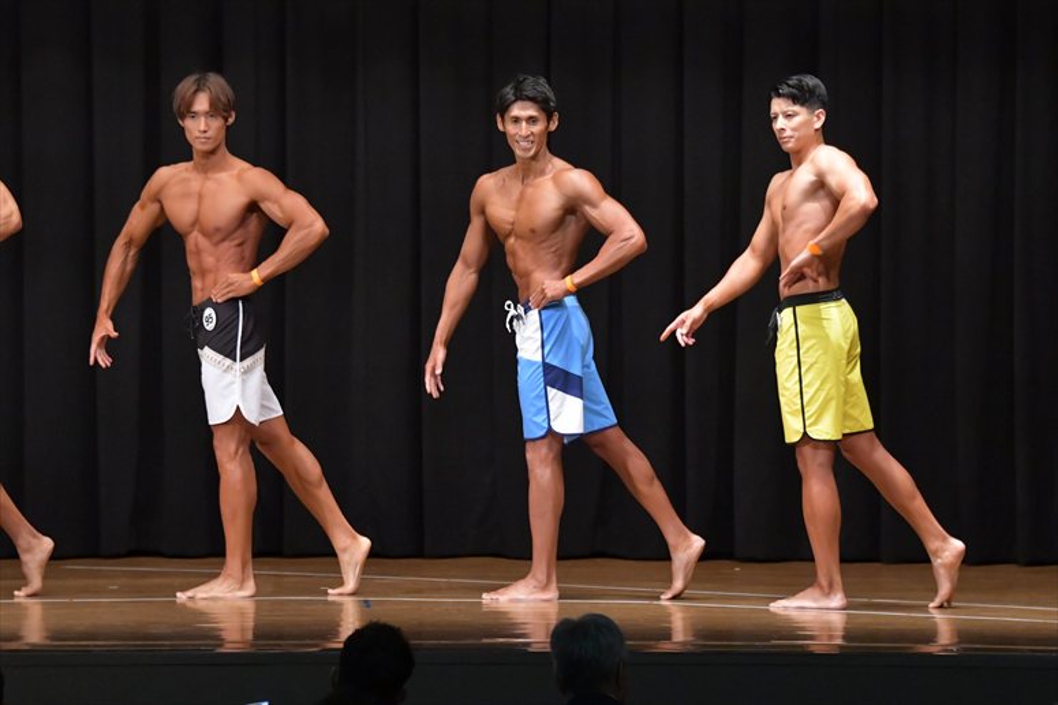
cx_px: 529
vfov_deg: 7.3
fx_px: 5493
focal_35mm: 187
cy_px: 352
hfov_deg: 11.0
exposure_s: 1/400
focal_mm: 125
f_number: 5.6
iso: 6400
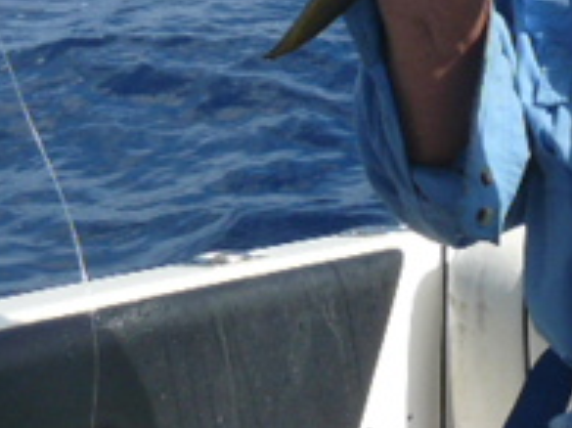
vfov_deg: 12.0
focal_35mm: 118
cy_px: -220
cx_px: 862
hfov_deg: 15.4
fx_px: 1949
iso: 100
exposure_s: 1/400
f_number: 5.6
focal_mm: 6
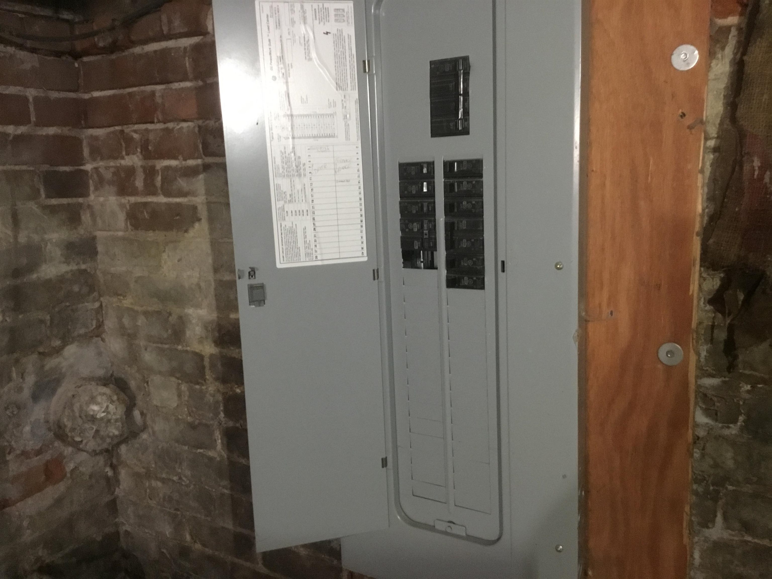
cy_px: 290
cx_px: 386
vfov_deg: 45.4
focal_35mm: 31
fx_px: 691
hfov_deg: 58.4
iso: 400
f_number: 2.4
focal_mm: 3.3
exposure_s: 1/15
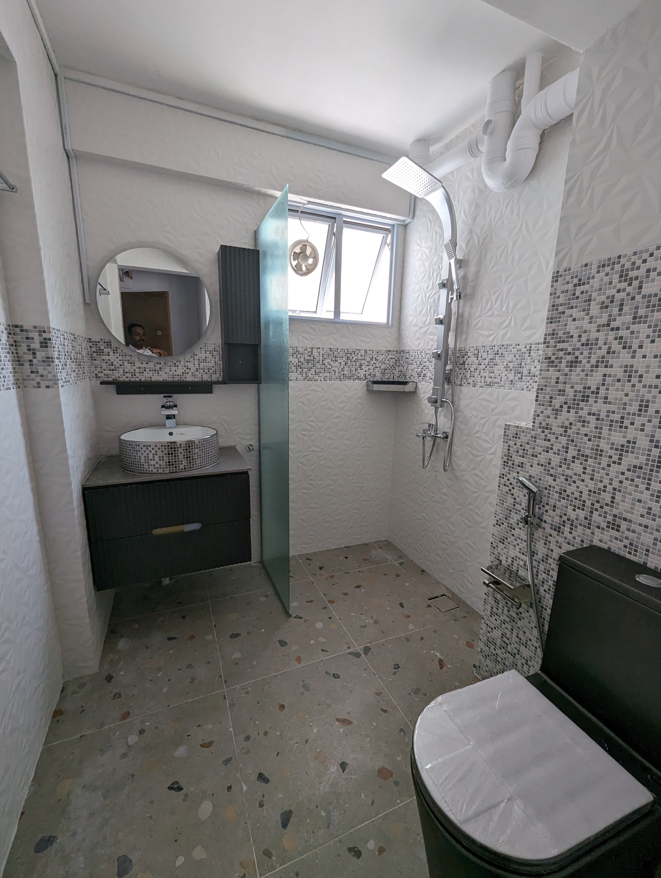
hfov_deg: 90.1
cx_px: 330
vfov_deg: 106.1
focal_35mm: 13
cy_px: 439
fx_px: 330
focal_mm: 1.95
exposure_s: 1/95.7
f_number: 2.2
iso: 144
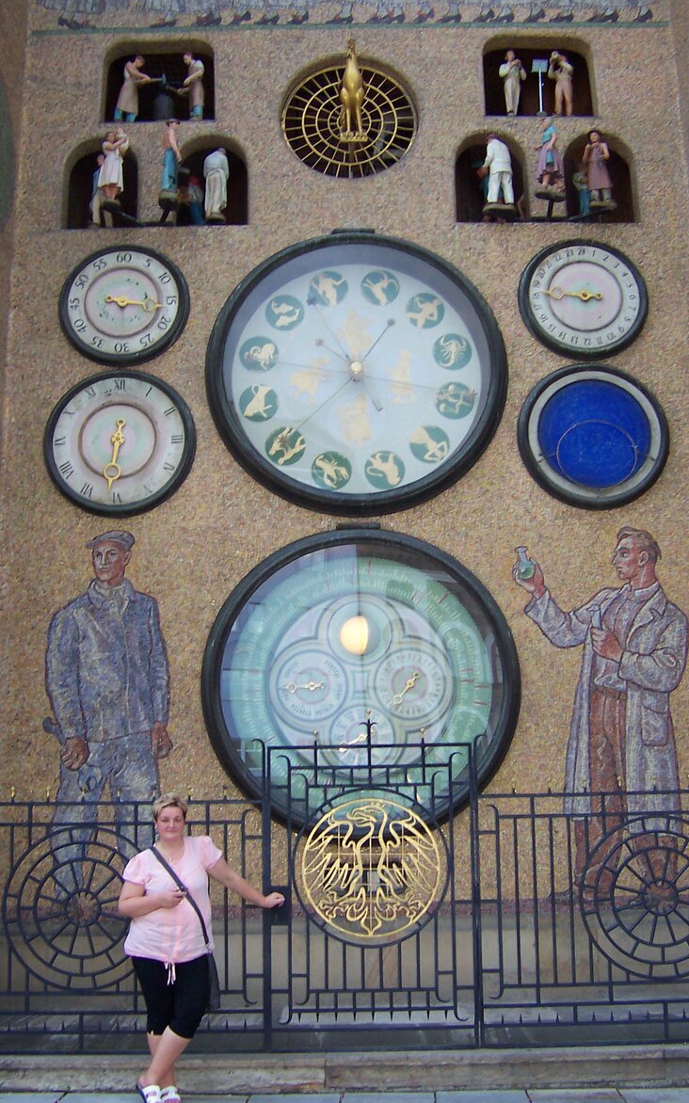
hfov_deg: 33.6
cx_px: 363
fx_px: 1142
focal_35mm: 38
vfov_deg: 51.6
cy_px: 555
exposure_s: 1/30
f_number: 2.8
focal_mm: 5.6
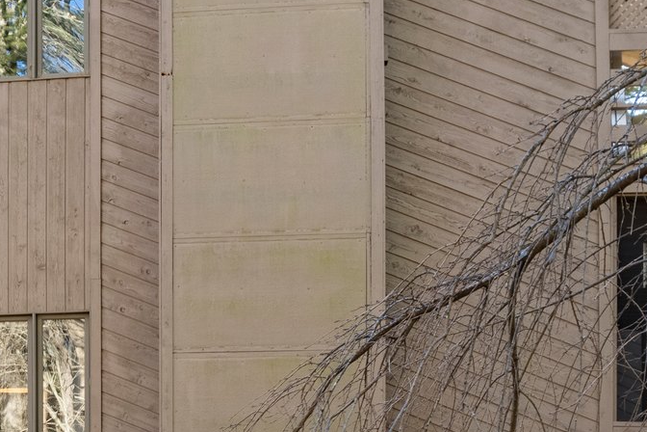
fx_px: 1204
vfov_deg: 19.3
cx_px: 68
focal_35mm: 67
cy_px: 499
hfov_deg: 28.9
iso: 100
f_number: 2.8
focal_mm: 8.38
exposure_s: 1/100
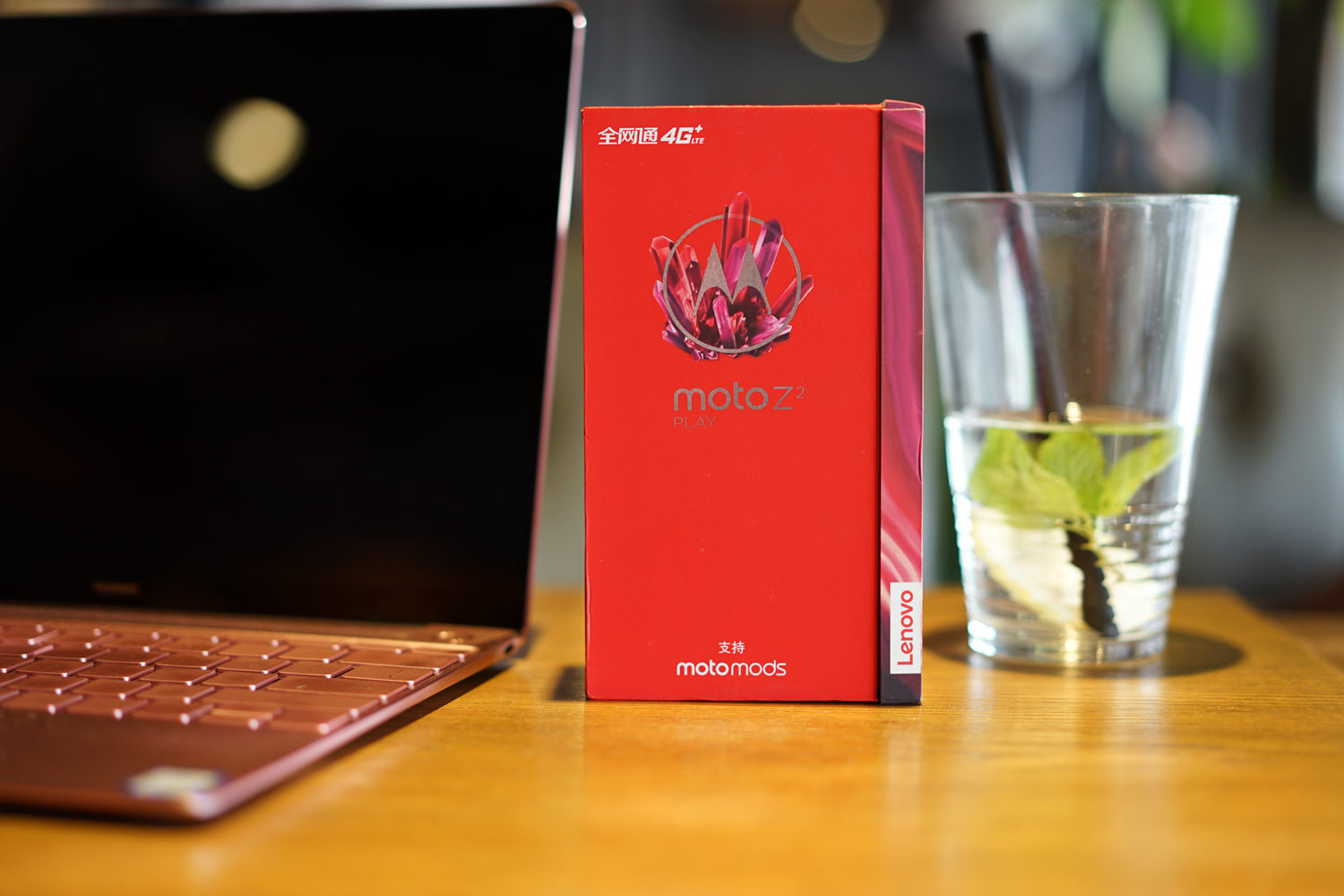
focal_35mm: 55
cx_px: 672
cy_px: 448
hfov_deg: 36.2
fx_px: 2053
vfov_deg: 24.6
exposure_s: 1/60
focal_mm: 55
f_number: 2
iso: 200
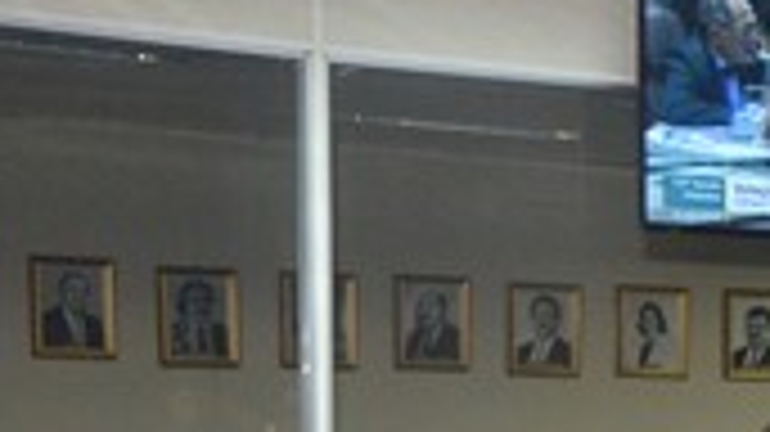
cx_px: 1680
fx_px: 3592
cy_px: 832
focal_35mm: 176
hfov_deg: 10.9
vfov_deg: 6.7
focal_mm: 24
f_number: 5
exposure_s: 1/60
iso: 1000
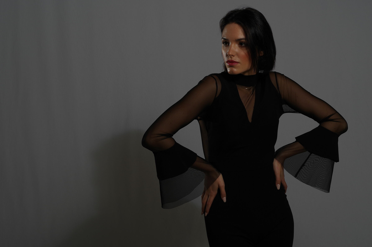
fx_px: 774
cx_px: 186
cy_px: 124
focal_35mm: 75
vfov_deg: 18.2
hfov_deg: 27.0
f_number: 9
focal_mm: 50
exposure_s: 1/125
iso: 100
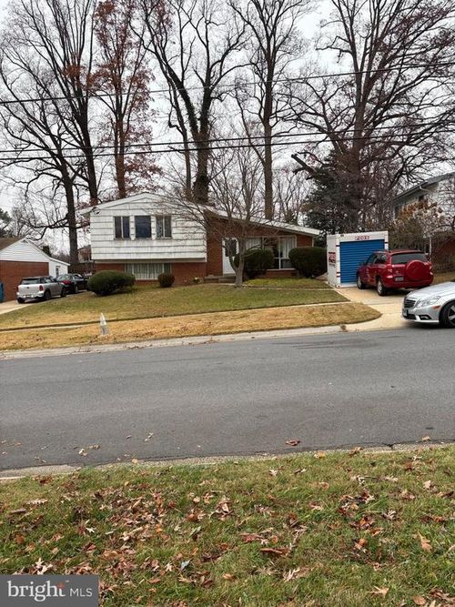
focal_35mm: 26
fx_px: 456
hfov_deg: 53.0
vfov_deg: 67.3
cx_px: 228
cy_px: 304
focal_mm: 5.96
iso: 50
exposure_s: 1/379
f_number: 1.6
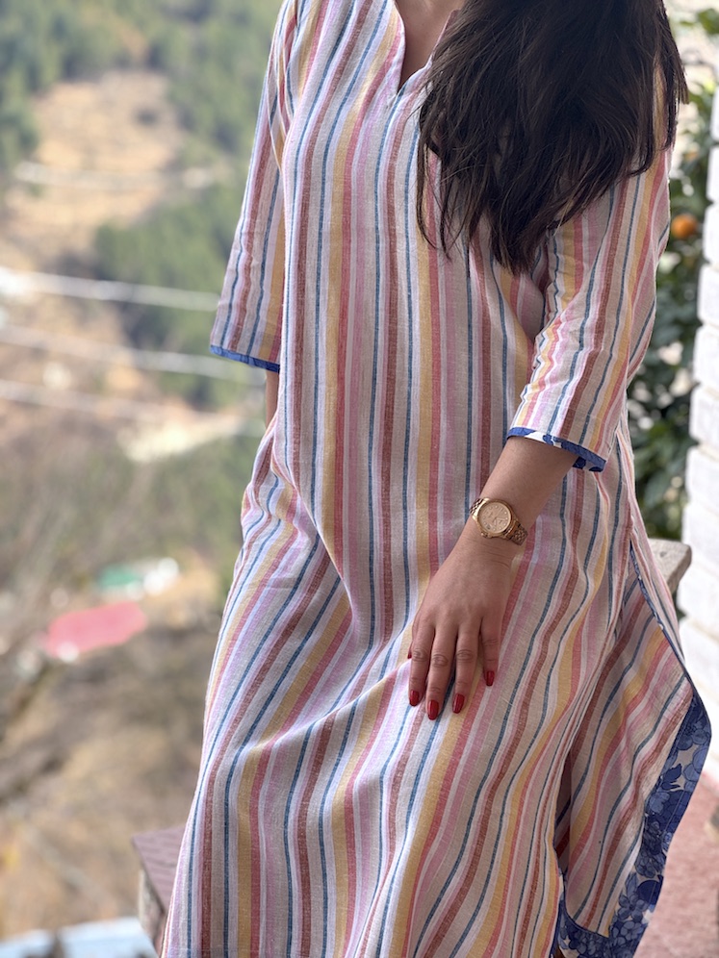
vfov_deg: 25.3
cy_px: 479
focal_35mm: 77
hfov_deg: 19.1
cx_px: 360
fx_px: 2132
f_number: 2.8
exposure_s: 1/109
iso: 25
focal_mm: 9
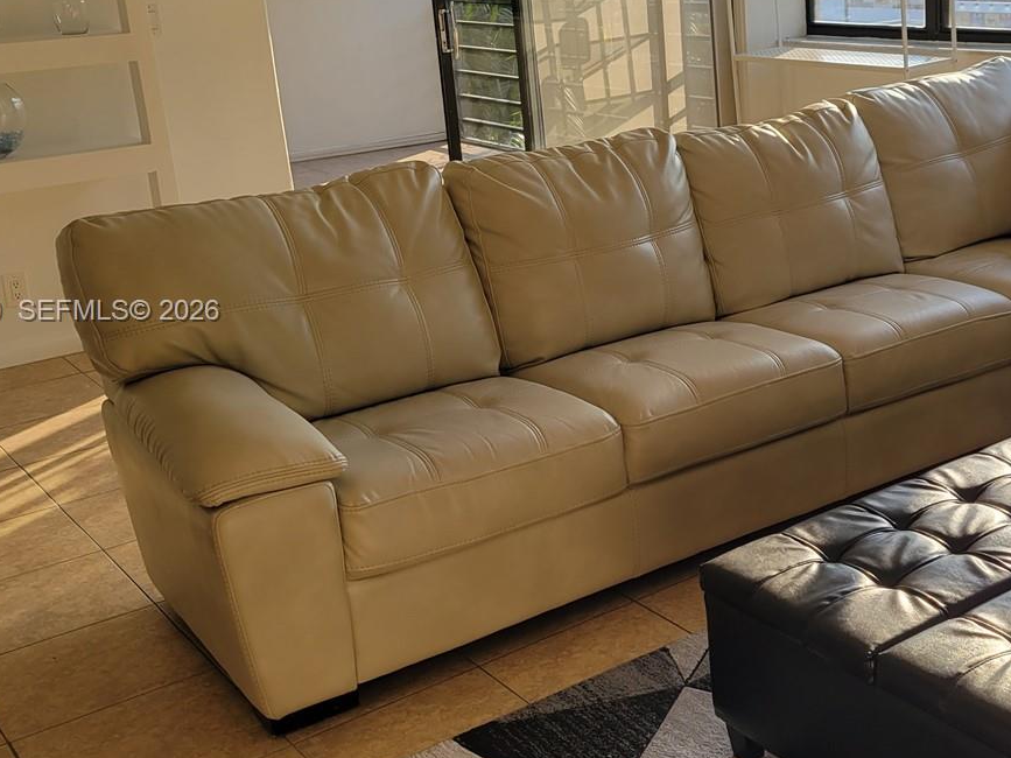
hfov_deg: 38.4
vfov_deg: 30.2
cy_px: 313
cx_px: 789
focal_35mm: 48
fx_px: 1402
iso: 40
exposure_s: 1/504
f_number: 1.8
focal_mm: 5.4
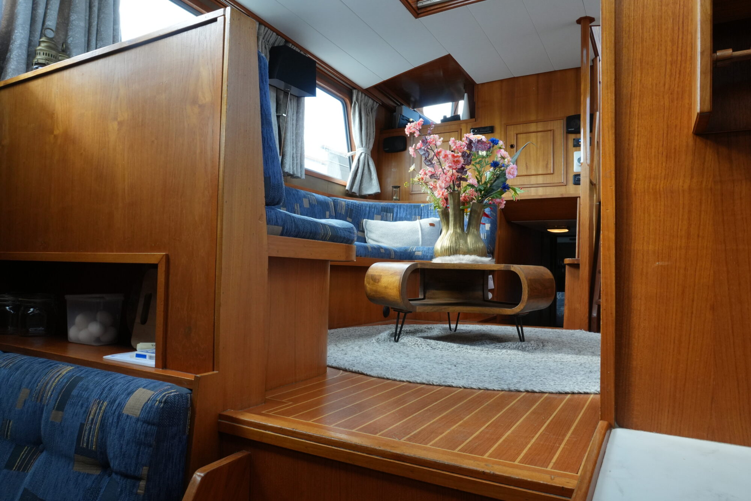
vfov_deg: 53.1
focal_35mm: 24
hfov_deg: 73.7
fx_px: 501
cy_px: 250
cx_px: 376
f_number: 13
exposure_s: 1/30
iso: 1000
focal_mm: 16
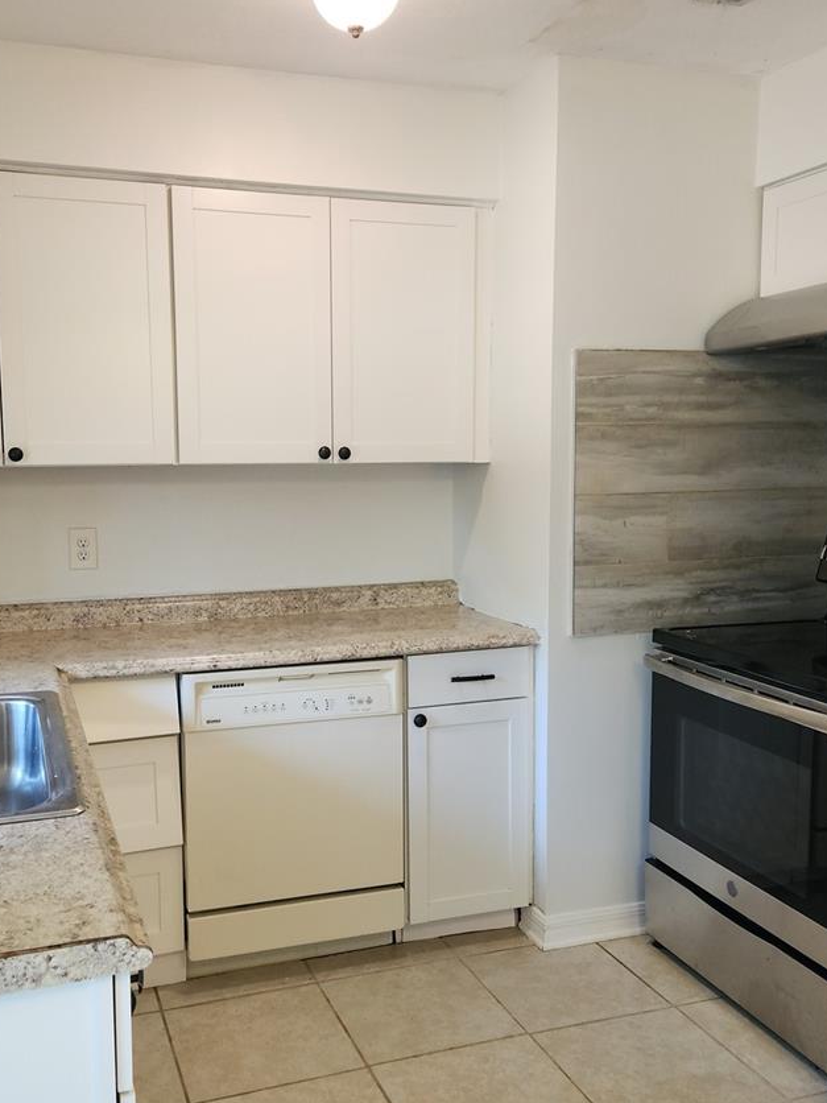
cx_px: 342
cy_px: 598
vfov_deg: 55.3
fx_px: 1051
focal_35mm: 33
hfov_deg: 42.8
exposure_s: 1/60
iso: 80
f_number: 1.8
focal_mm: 5.4
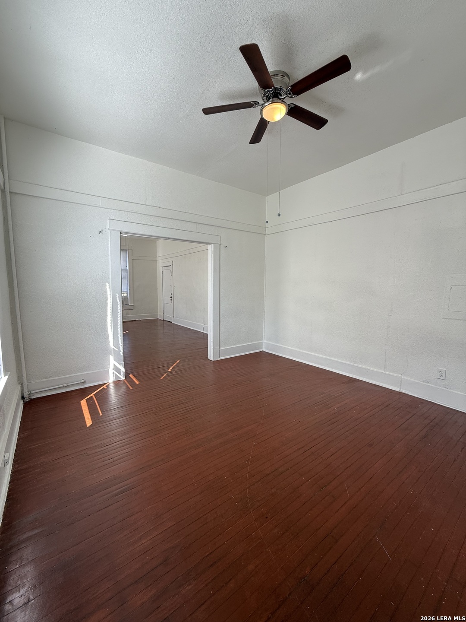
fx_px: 251
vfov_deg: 102.1
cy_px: 311
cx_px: 233
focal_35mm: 14
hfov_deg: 85.7
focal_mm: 2.22
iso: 64
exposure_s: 1/99
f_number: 2.2
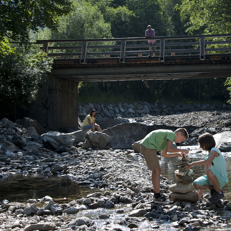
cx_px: 157
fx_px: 566
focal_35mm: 75
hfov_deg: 22.9
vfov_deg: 23.1
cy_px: 116
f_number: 8
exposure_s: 1/250
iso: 200
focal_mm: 58
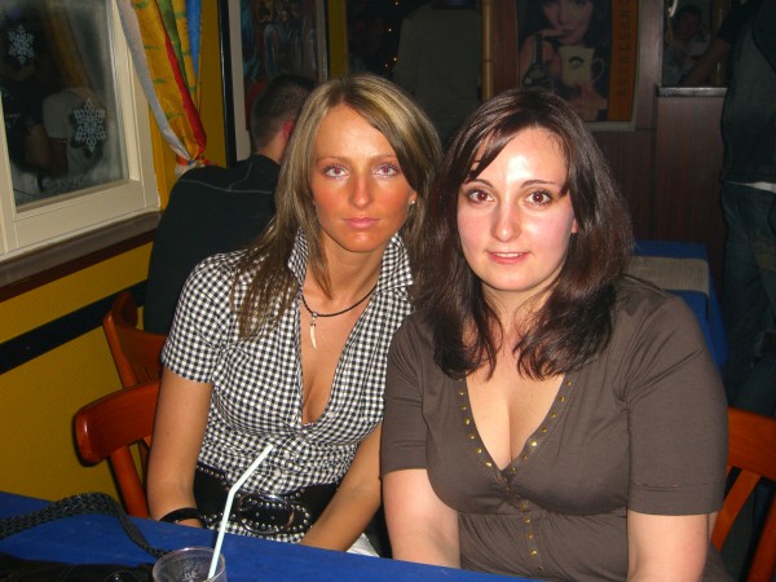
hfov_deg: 49.0
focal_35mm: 38
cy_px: 291
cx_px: 388
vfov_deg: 37.7
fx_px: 852
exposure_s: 1/60
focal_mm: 7.9
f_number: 2.8
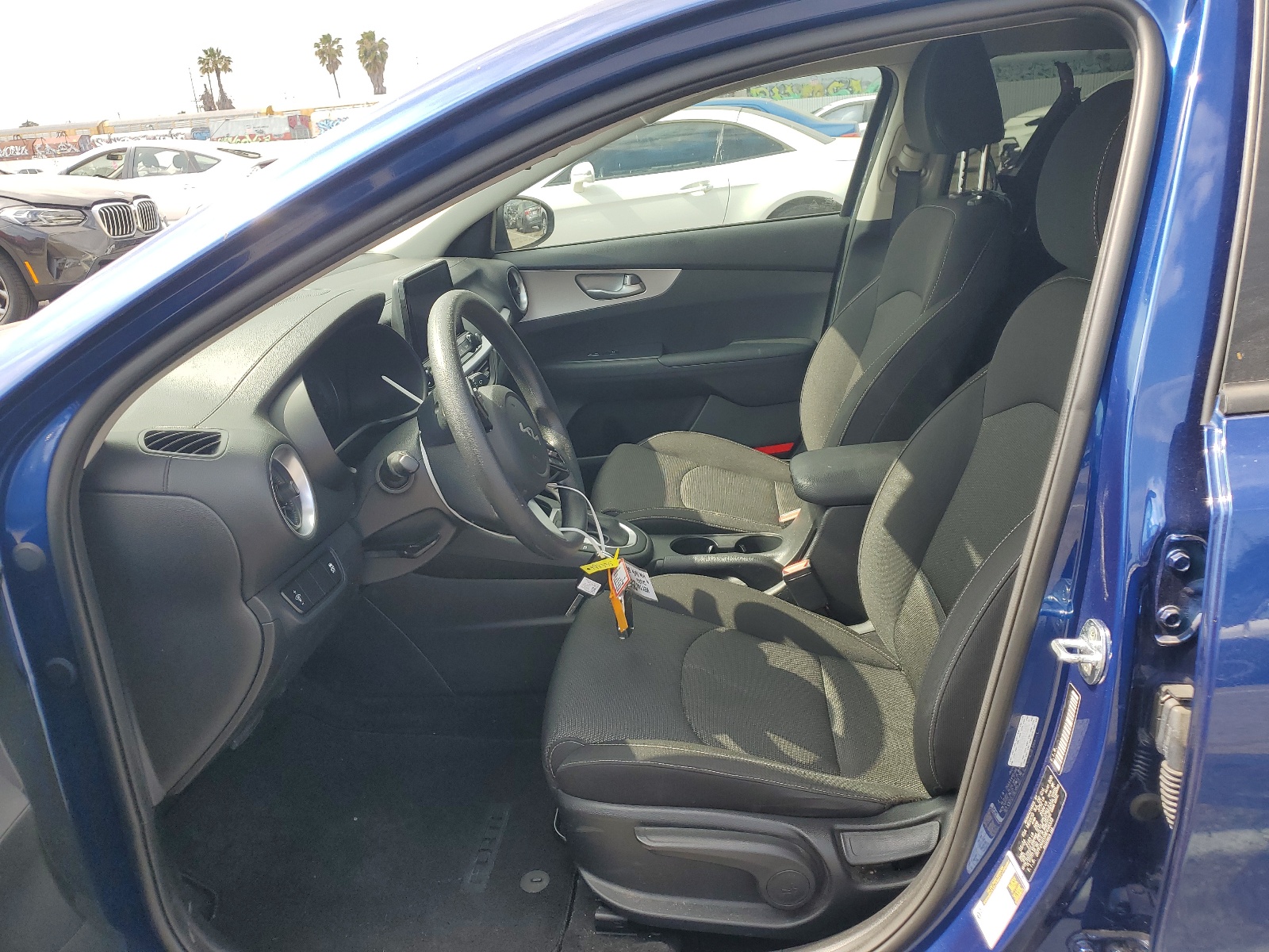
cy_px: 476
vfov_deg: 53.1
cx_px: 634
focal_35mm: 26
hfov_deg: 67.3
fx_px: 953
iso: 50
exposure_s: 1/714
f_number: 1.5
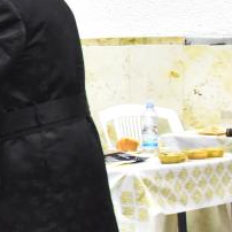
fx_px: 1570
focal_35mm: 207
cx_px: -338
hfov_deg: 7.8
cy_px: 110
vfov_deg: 8.5
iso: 4000
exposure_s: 1/100
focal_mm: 48
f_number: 5.6
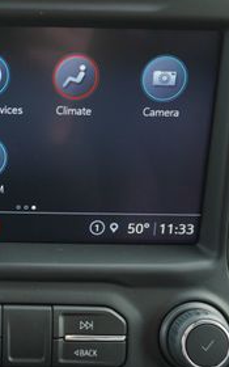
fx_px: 559
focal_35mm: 56
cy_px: 173
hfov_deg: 21.8
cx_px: -31
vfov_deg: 36.3
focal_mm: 16
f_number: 4.5
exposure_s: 1/80
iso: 100
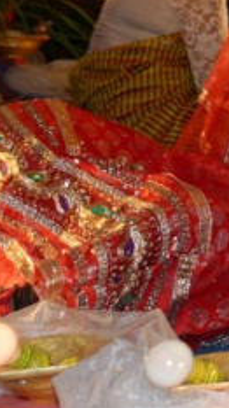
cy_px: 11
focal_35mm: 129
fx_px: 1393
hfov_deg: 8.1
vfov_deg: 16.3
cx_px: 680
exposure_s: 1/80
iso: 400
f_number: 2.8
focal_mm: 24
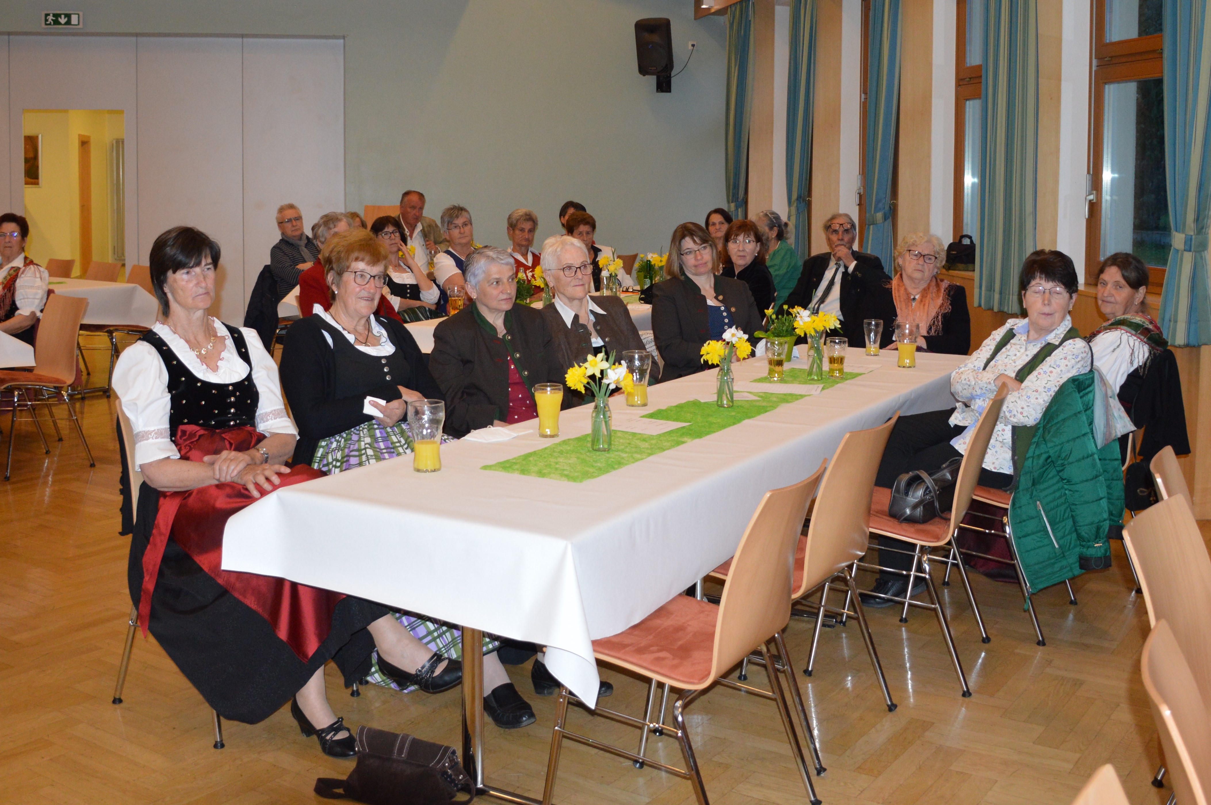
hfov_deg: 67.4
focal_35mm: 27
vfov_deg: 47.9
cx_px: 606
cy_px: 402
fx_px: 907
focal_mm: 18
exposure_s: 1/60
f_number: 3.5
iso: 800
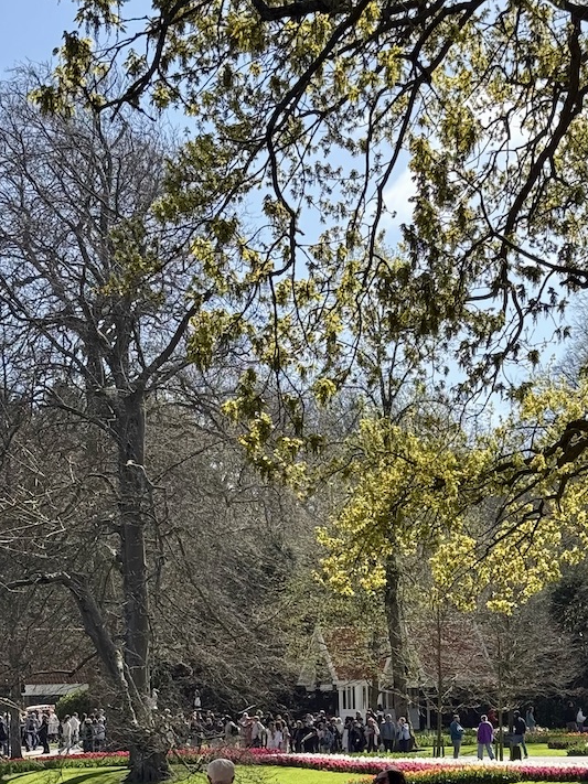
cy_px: 713
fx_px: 2039
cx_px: 490
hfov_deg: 16.3
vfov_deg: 21.3
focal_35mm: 90
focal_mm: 6.76
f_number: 1.78
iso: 100
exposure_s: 1/2494
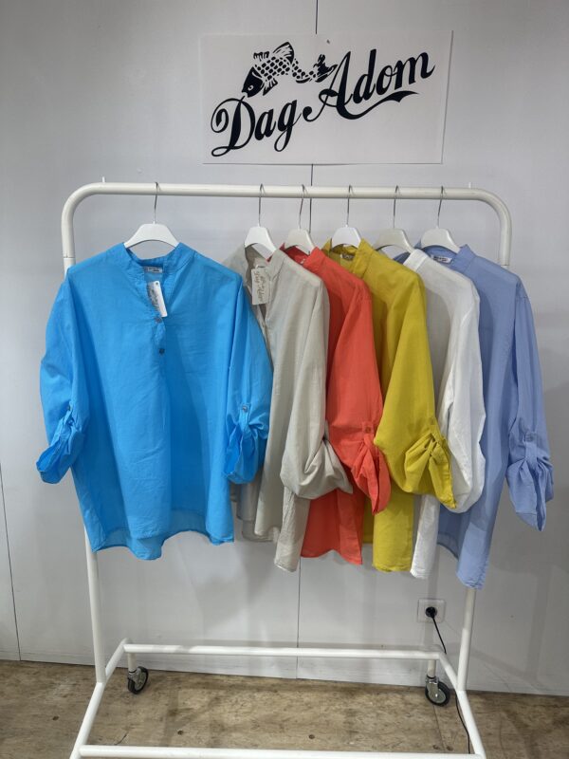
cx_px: 284
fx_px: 526
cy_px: 380
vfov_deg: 71.6
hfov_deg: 56.8
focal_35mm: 24
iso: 80
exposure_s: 1/379
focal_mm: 6.86
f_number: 1.78
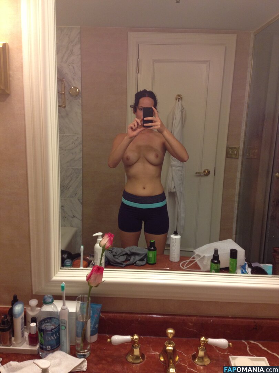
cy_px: 186
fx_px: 376
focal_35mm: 35
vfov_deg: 52.6
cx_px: 140
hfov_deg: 40.7
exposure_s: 1/20
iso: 100
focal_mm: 4.28
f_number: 2.4
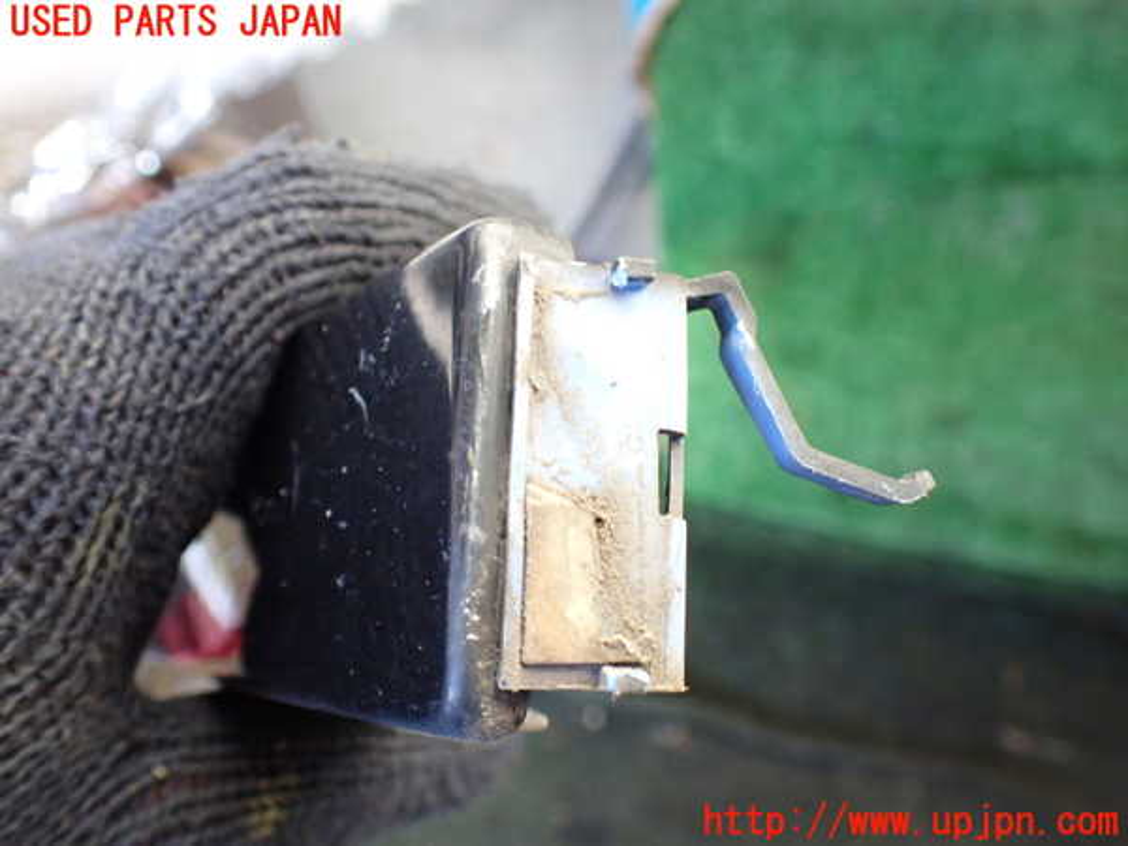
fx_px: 978
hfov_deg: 60.0
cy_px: 423
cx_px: 564
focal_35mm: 30
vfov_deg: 46.8
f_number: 2.3
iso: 320
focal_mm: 5.4
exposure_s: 1/125
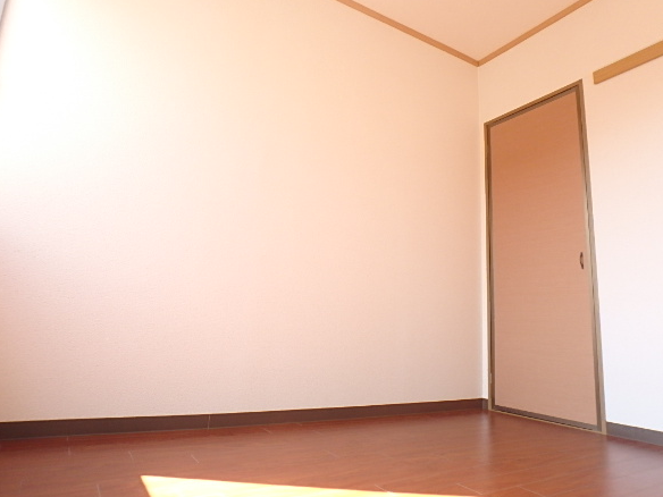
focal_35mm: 23
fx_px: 441
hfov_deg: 73.8
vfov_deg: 58.8
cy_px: 231
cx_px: 356
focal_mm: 3.7
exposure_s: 1/50
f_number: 3.5
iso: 200
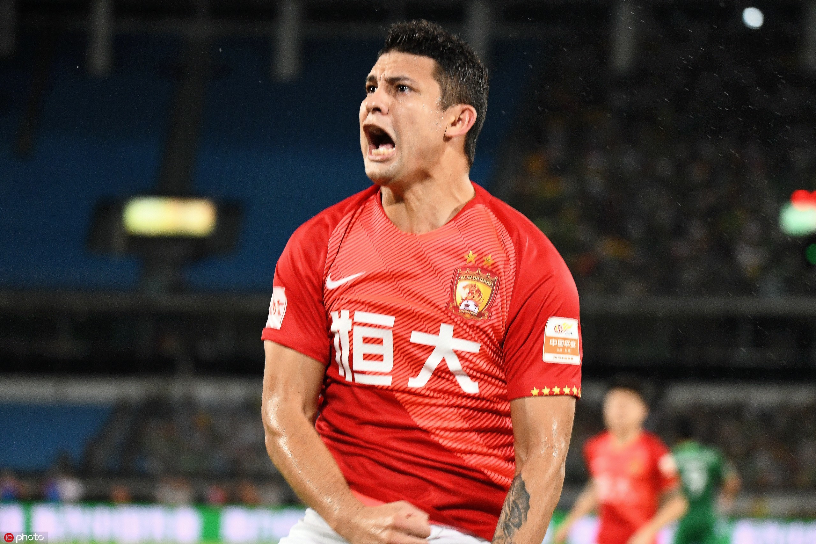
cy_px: 272
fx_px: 4193
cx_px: 408
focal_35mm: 185
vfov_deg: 7.4
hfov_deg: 11.1
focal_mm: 185
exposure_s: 1/640
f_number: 5
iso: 5000
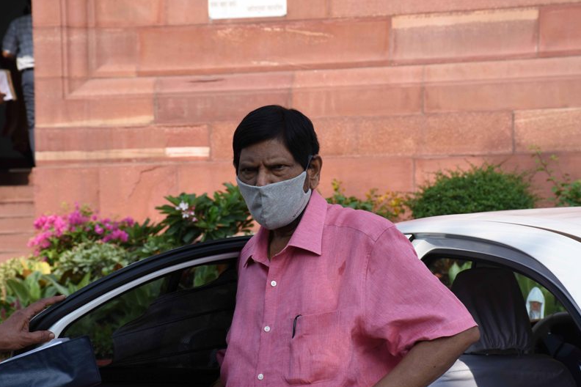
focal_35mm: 106
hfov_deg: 19.3
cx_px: 289
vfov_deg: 12.9
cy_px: 194
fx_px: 1711
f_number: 9
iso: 400
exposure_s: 1/640
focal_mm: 70
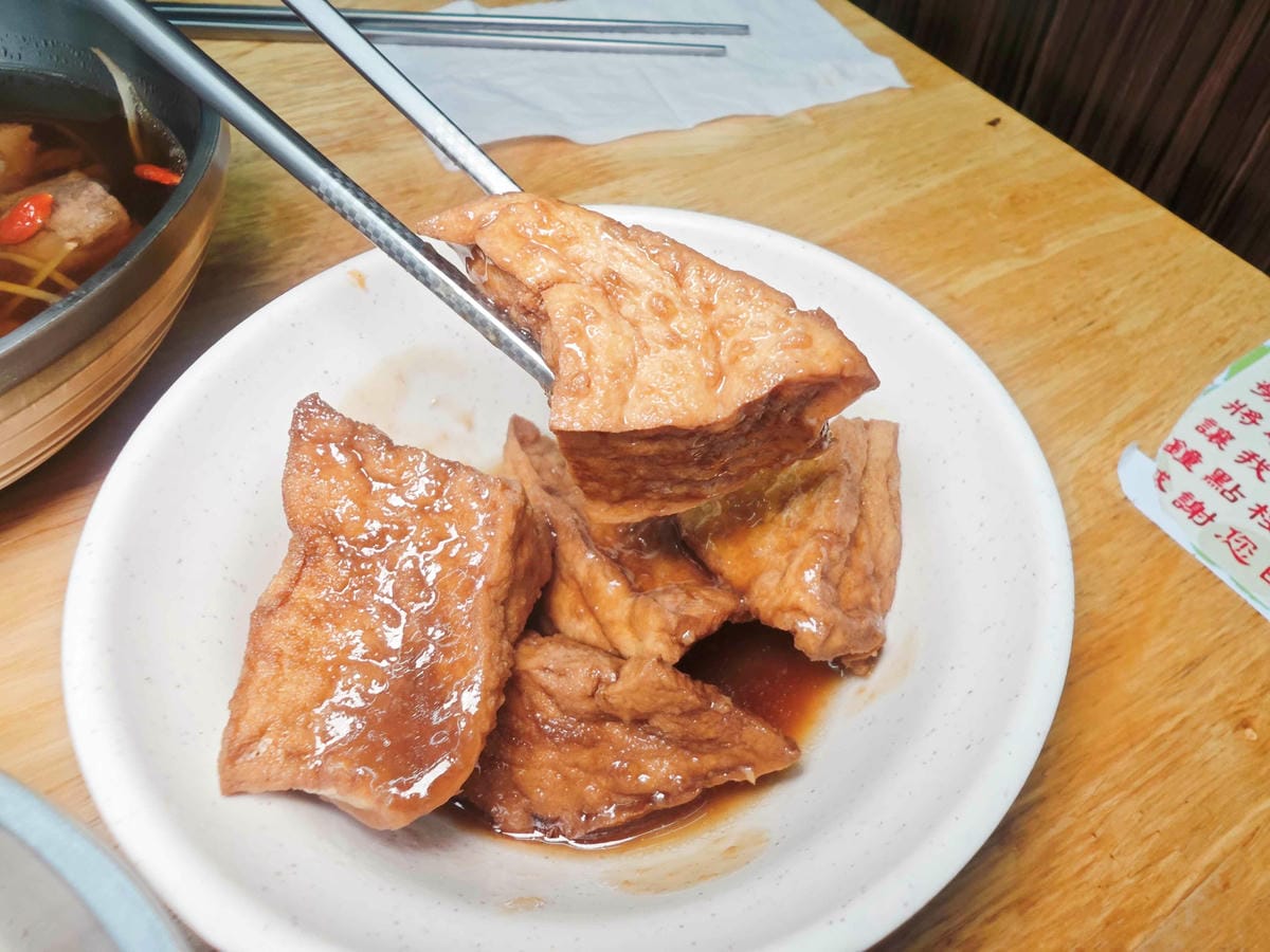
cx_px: 635
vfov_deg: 58.9
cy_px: 476
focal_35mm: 23
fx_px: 844
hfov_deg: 73.9
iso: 64
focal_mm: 2.03
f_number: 1.8
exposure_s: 1/120
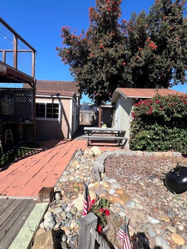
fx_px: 122
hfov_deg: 74.8
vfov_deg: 90.9
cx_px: 94
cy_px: 116
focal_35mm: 17
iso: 32
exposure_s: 1/1553
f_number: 1.8
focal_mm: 1.57
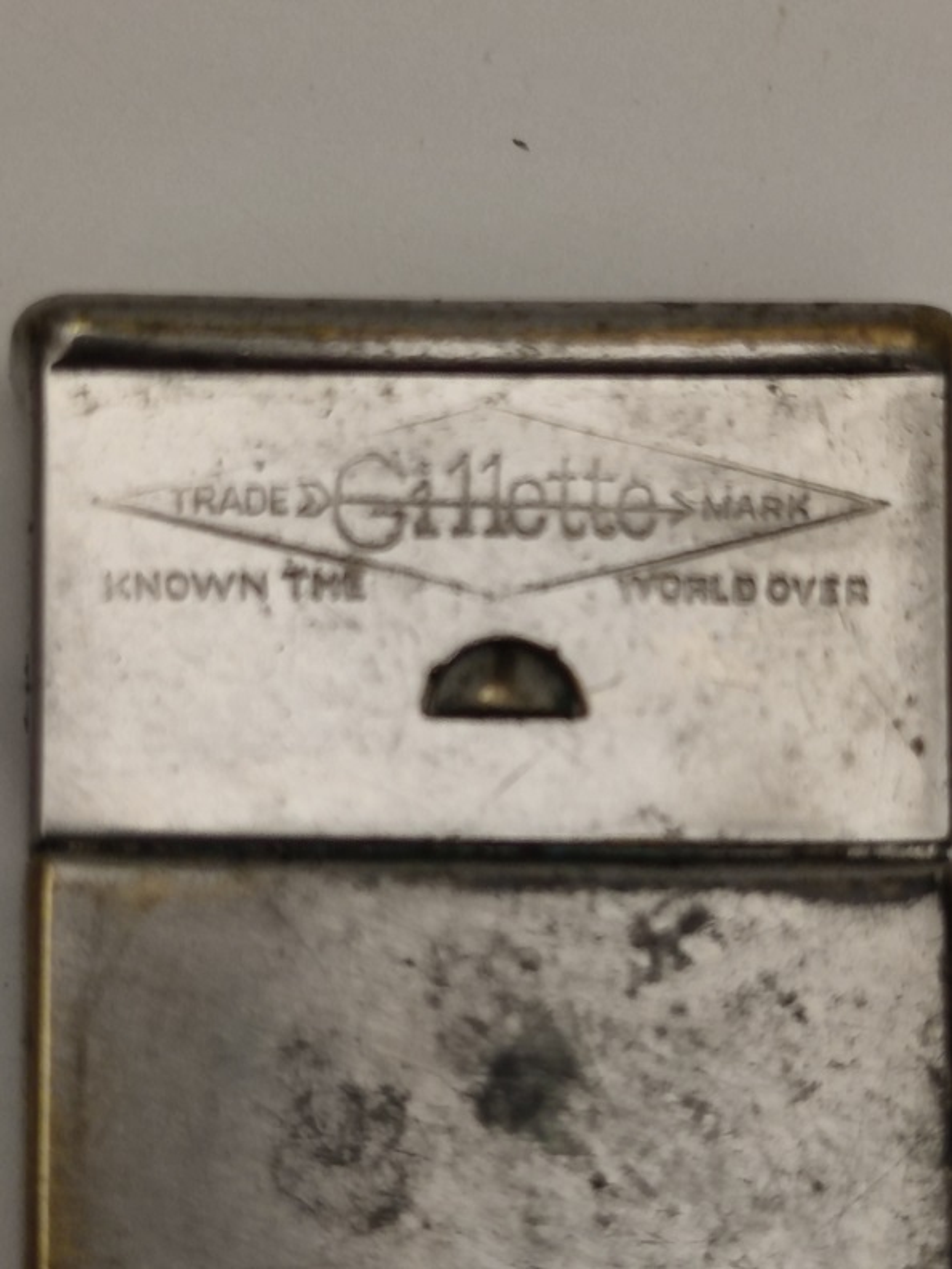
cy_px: 634
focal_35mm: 121
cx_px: 476
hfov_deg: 12.2
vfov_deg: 16.3
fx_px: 4437
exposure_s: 1/120
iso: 268
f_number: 1.69
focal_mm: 6.72
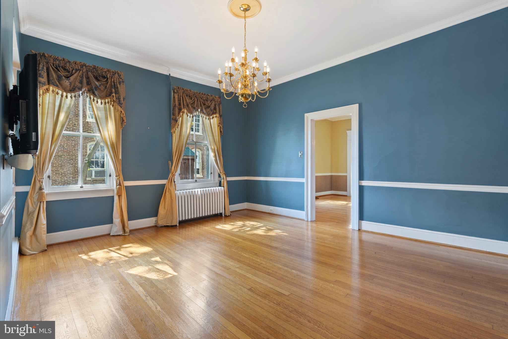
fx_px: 226
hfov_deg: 96.7
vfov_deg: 73.7
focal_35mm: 16
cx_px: 254
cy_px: 170
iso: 640
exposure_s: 1/4
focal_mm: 16
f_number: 8
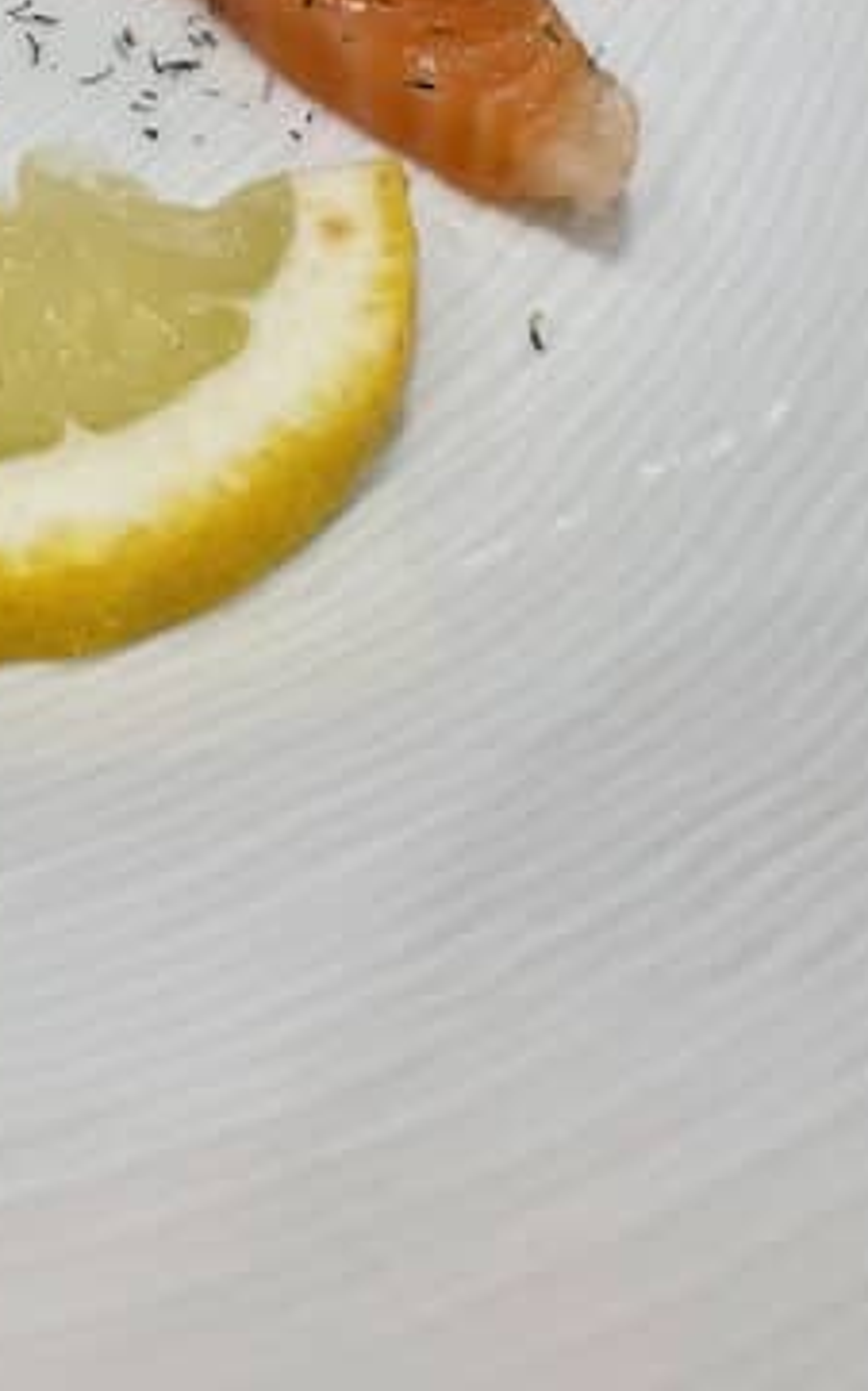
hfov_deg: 16.2
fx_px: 2955
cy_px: -265
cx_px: -119
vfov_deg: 24.1
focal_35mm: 78
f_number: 1.6
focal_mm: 4.2
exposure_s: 1/100
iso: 125
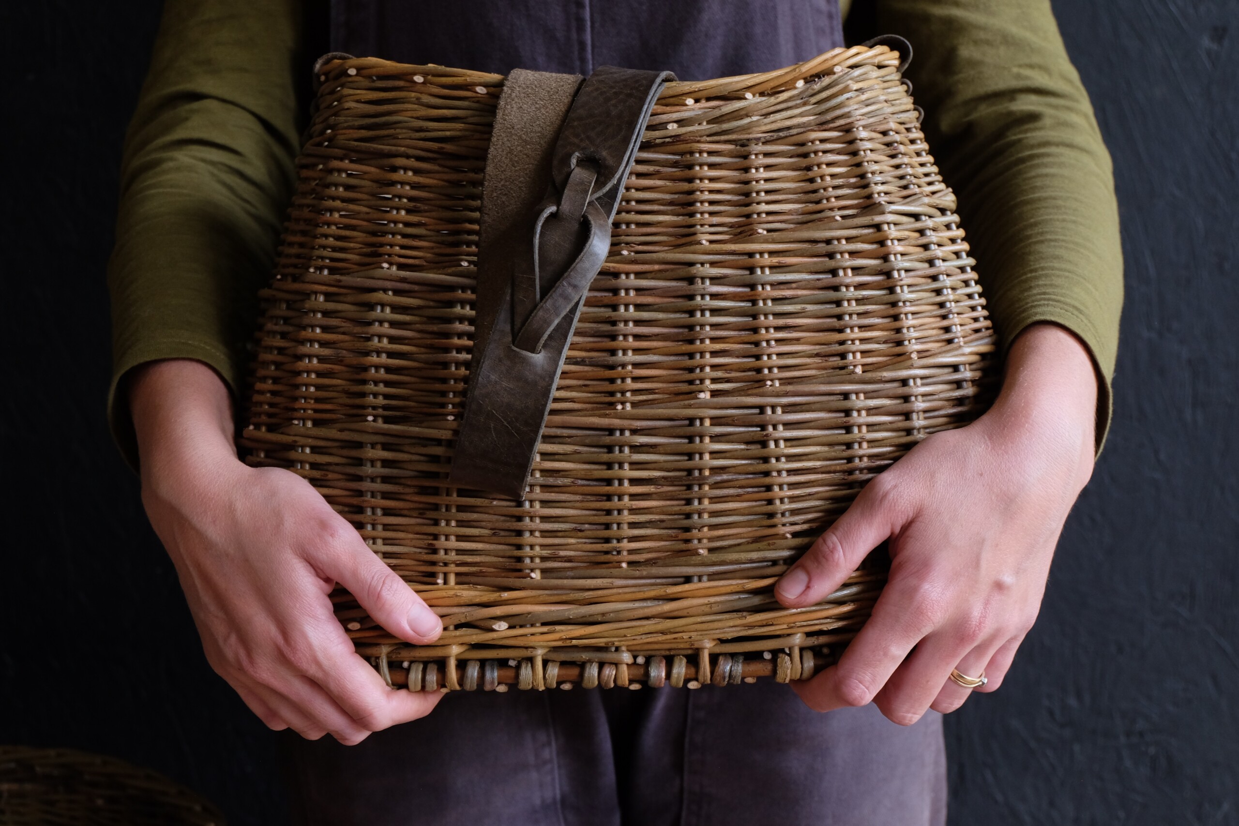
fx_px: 1755
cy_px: 413
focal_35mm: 51
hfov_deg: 38.9
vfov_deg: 26.5
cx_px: 620
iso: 800
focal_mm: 34
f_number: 5
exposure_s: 1/45
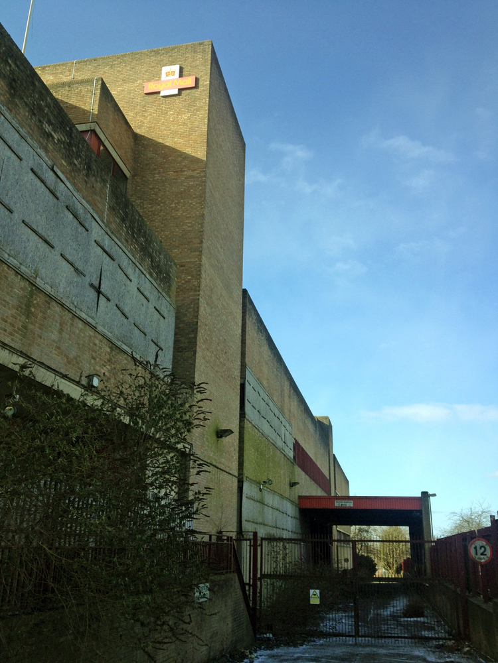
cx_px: 249
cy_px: 332
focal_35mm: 35
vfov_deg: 52.6
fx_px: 671
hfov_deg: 40.7
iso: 50
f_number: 2.4
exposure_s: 1/849
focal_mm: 4.28
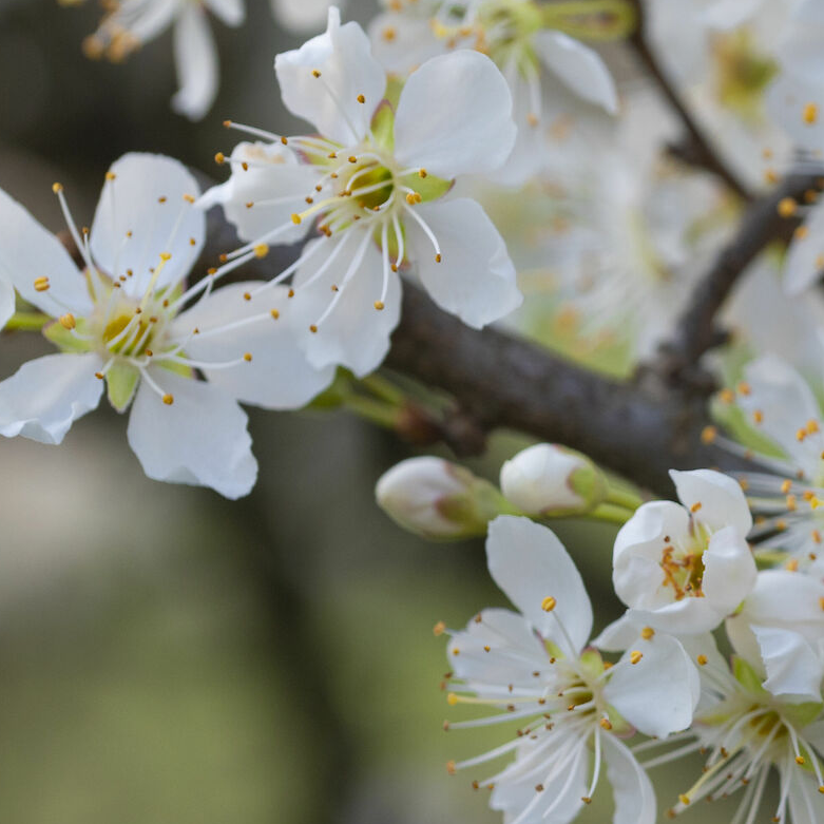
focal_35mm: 274
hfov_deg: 6.3
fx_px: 7379
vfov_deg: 6.4
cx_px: 1081
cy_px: 567
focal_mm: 105
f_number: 9
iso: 400
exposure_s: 1/125
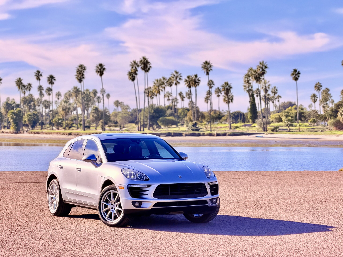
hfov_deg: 19.6
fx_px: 991
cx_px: 172
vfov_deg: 14.8
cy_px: 128
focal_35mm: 100
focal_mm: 16.89
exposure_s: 1/619
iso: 50
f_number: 2.8
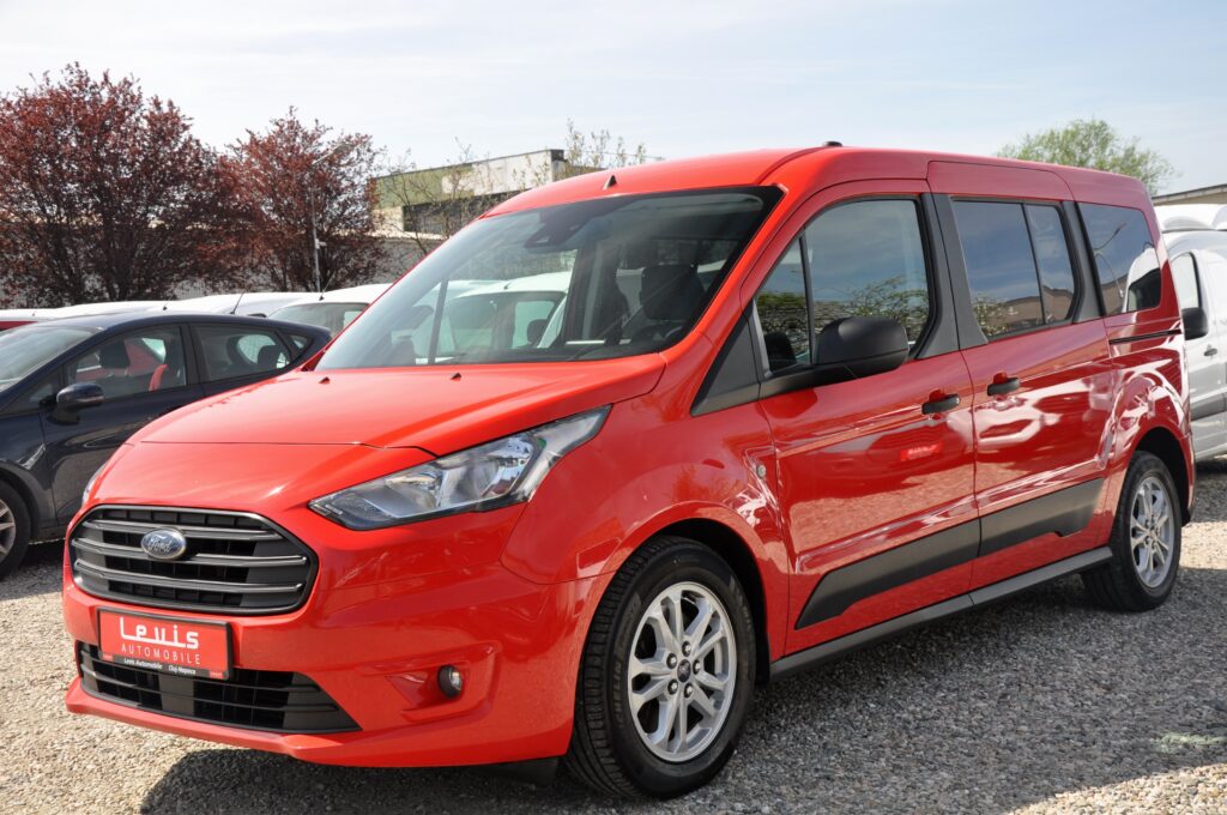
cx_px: 614
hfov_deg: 43.7
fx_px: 1532
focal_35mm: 45
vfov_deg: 29.8
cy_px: 408
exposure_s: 1/250
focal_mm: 30
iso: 500
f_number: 8
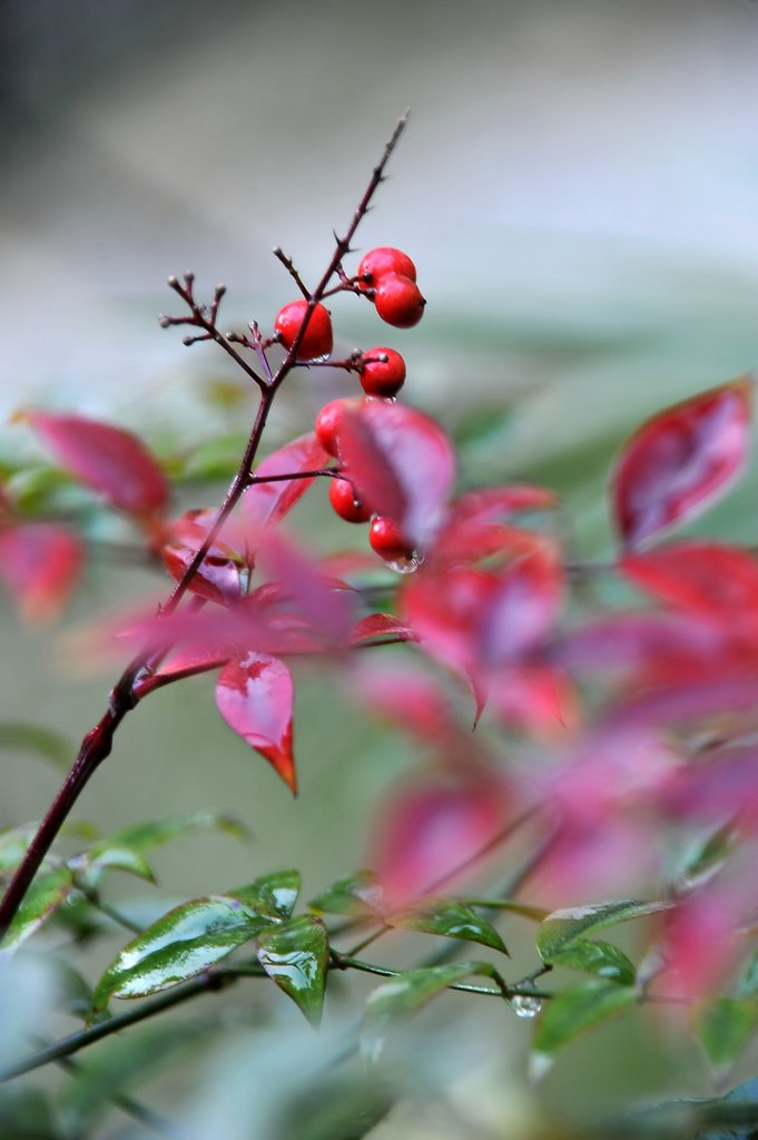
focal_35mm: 210
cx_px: 379
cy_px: 570
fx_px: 6643
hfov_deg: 6.5
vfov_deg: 9.8
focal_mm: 210
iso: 200
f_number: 6.3
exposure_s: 1/10
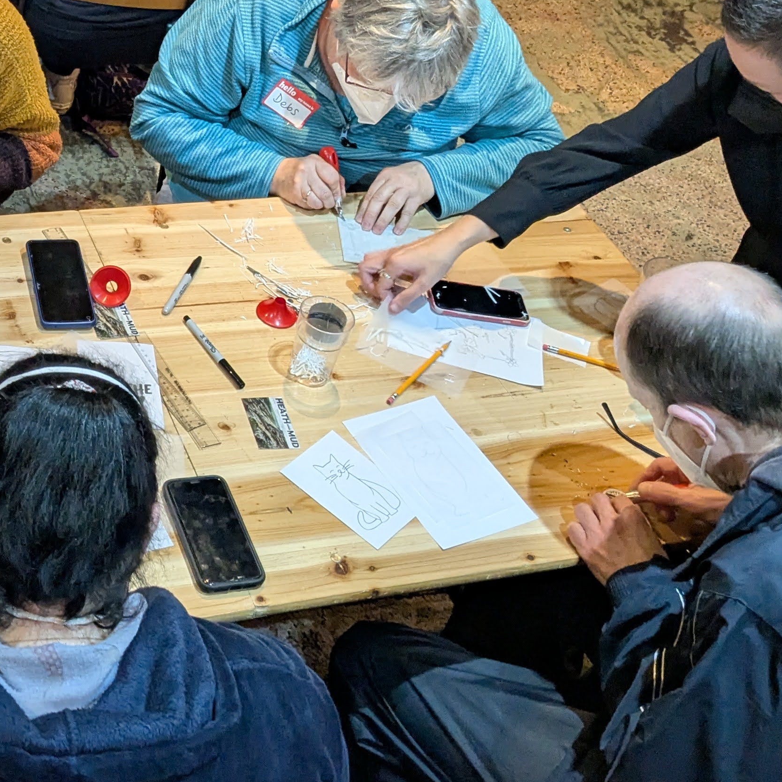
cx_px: 74
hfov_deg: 28.4
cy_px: 153
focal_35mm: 58
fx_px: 1482
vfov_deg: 28.9
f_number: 1.73
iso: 362
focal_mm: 4.38
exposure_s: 1/33.3
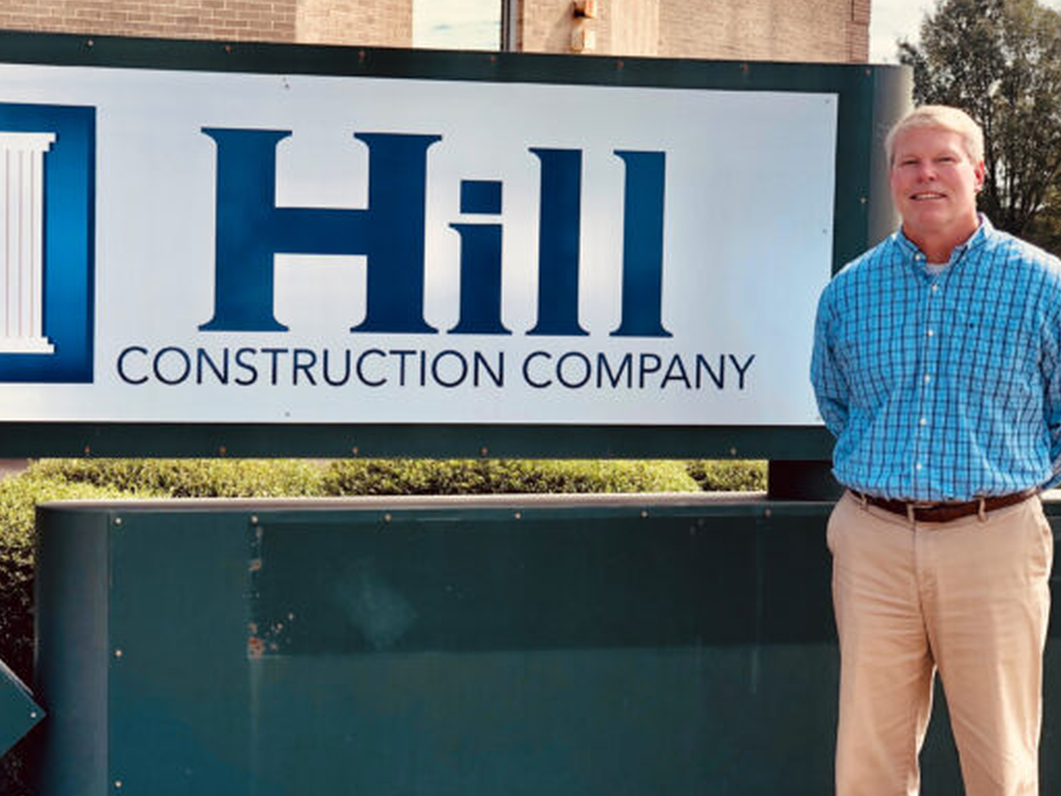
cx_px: 375
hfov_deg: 24.9
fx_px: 2391
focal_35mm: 78
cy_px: 468
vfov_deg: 18.9
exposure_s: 1/450
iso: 16
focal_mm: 6
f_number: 2.4
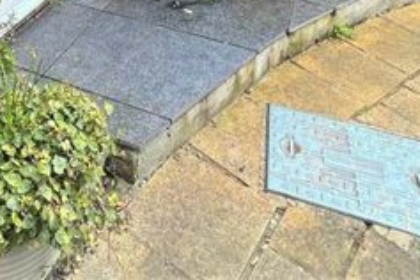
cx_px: 94
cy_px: -183
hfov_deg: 46.3
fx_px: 467
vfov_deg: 23.3
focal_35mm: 40
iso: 32
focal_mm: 1.57
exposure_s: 1/169
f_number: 1.8
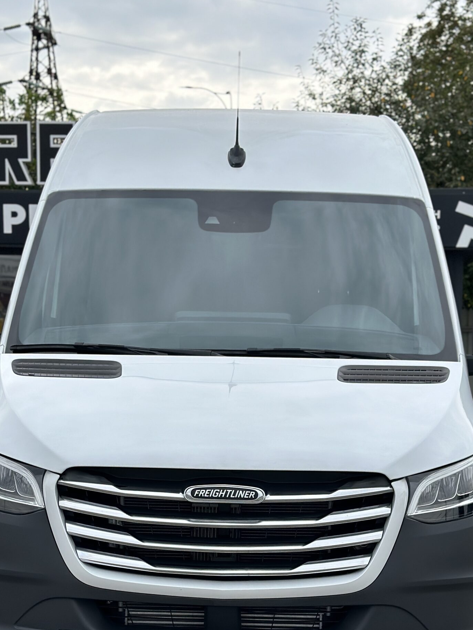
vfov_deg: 28.8
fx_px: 1220
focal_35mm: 67
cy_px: 425
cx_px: 237
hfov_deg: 21.9
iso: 100
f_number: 1.78
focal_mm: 6.86
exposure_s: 1/3597
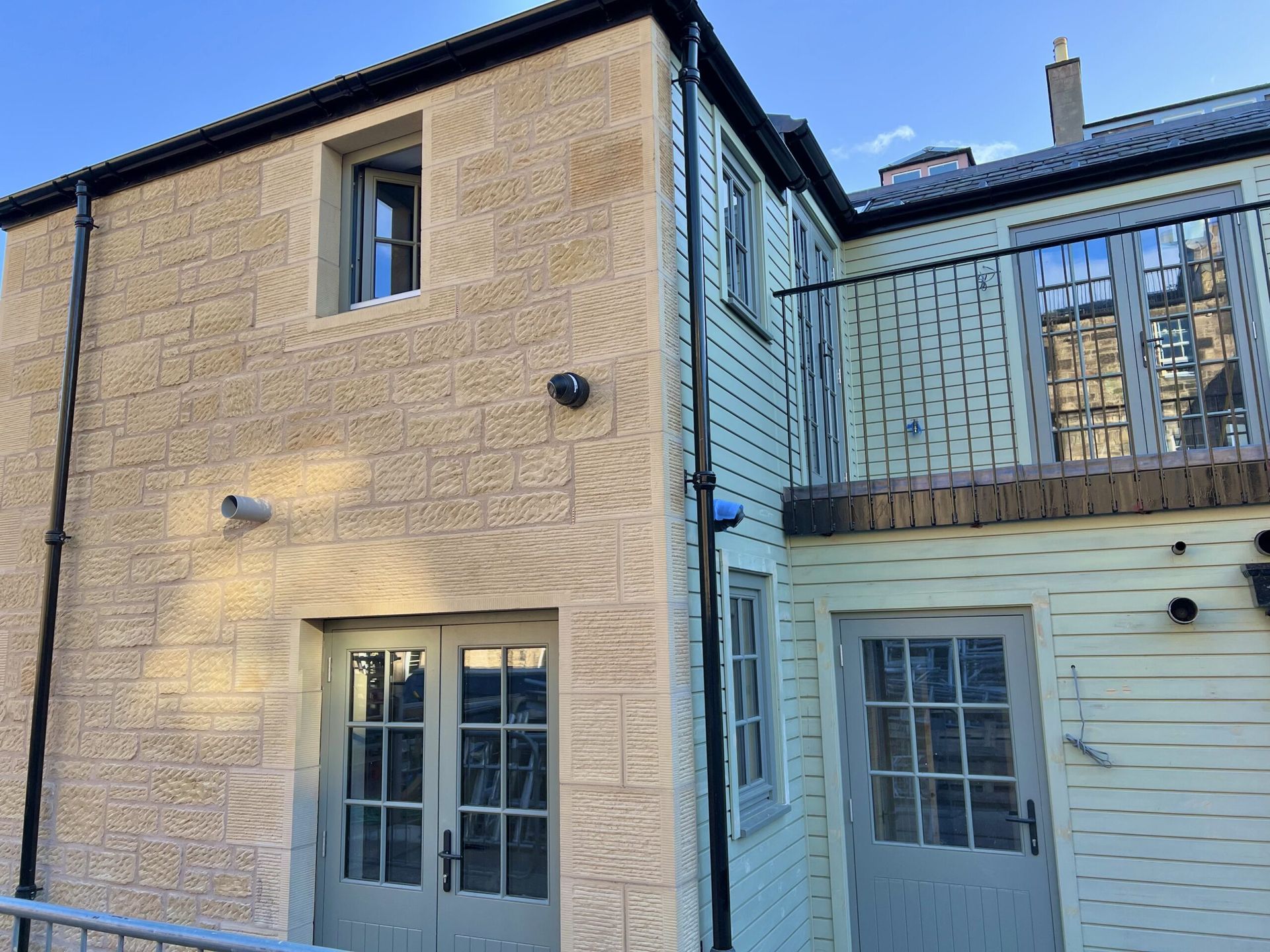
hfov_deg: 67.3
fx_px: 954
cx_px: 635
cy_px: 476
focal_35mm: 26
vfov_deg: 53.1
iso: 50
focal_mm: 5.7
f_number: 1.5
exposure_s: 1/502
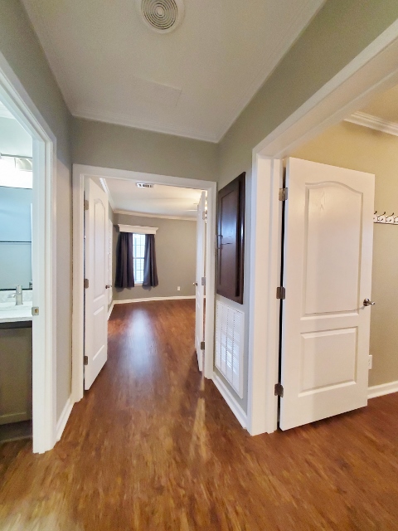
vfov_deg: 106.2
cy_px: 266
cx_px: 199
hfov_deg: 89.9
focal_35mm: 13
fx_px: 199
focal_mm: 1.8
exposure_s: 1/30
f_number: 2.2
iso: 640
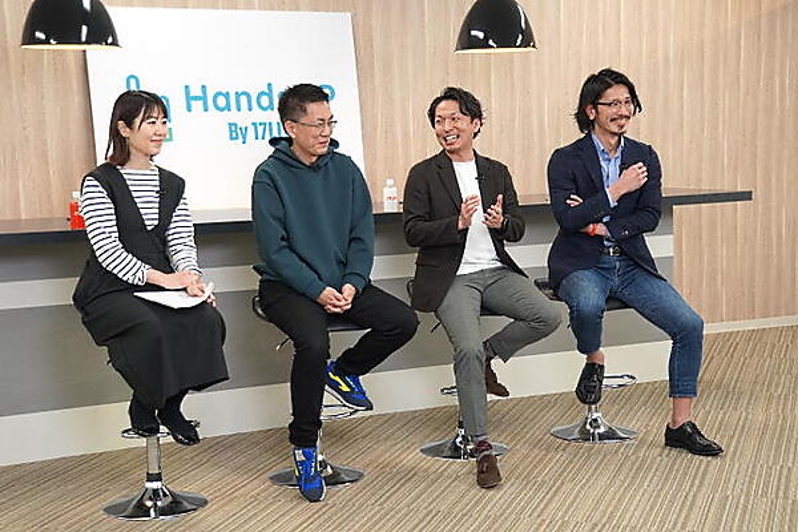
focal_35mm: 63
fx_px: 1396
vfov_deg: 21.6
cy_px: 266
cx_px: 399
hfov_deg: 31.9
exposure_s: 1/160
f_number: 5
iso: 1250
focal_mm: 42
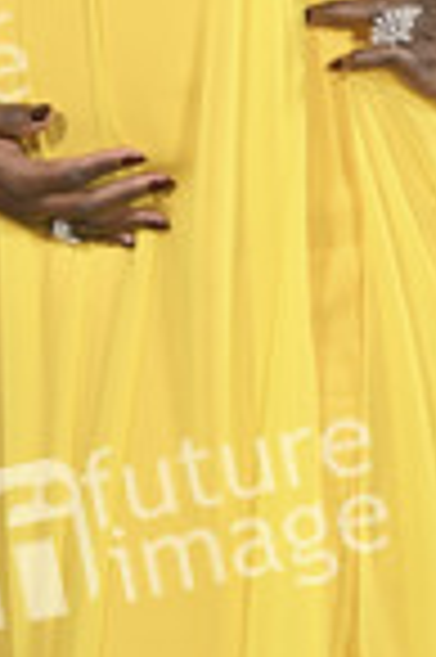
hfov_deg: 6.7
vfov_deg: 10.0
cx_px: 288
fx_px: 3696
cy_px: -148
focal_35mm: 203
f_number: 5
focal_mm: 74
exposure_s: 1/320
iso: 2500
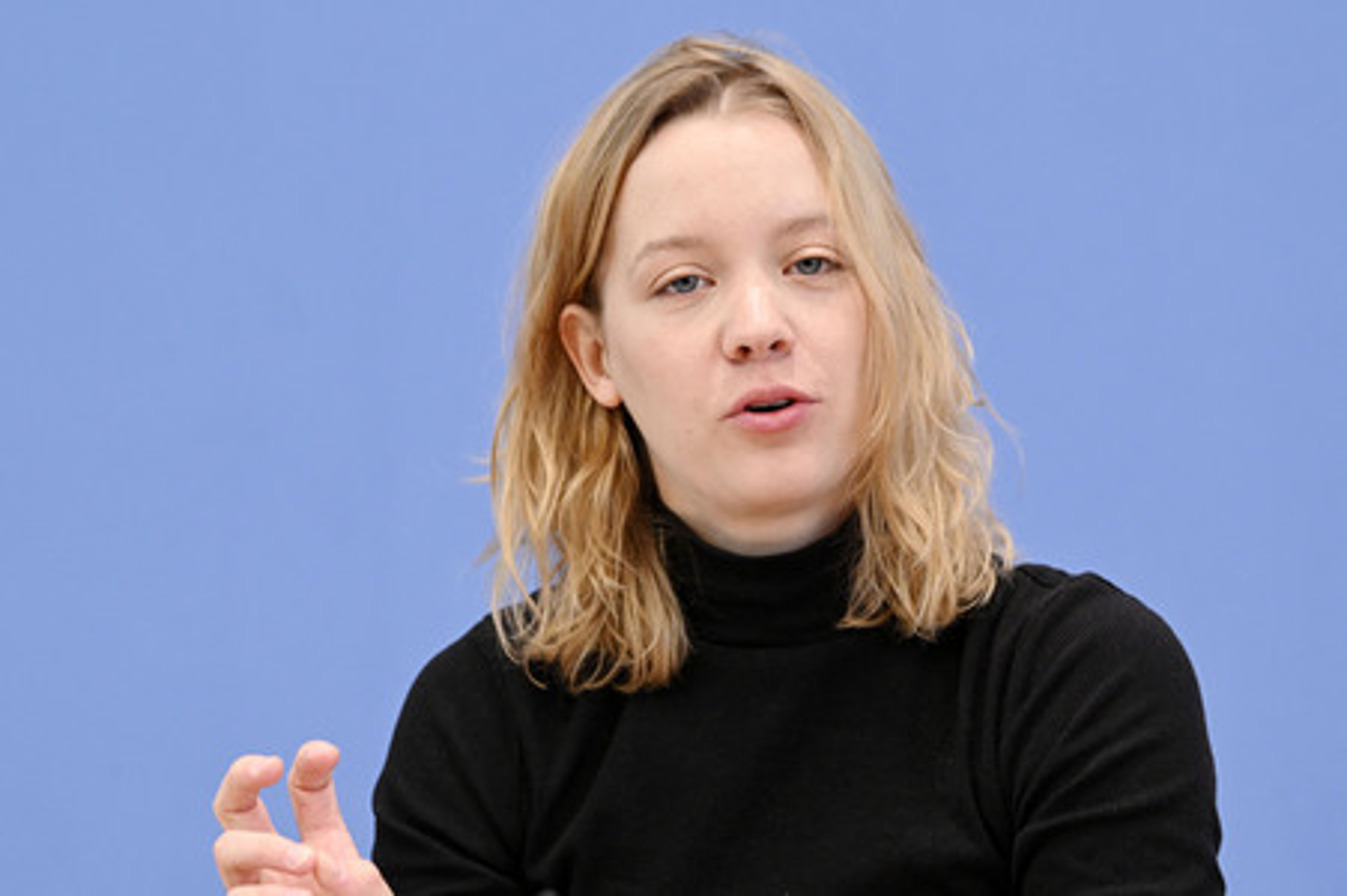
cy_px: 448
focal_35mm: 140
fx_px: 5234
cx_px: 674
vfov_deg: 9.8
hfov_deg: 14.7
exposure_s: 1/640
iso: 5000
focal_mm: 140
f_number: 6.3
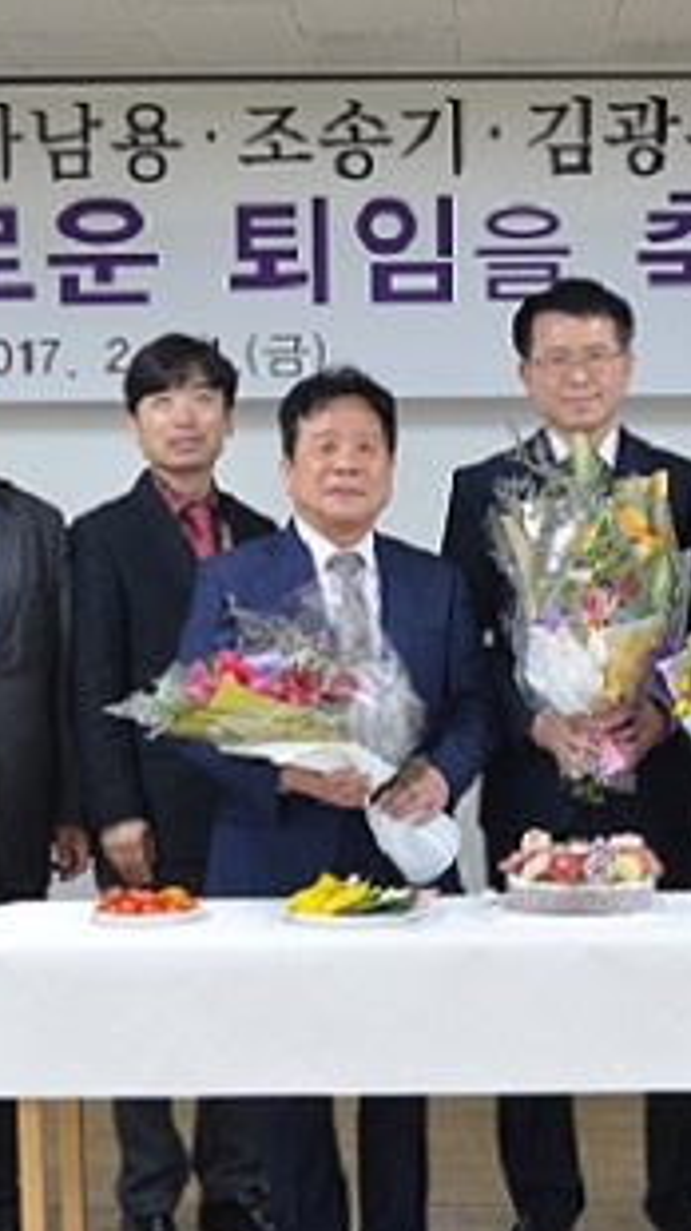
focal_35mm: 78
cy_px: 762
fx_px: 2553
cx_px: 524
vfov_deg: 27.0
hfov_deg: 15.3
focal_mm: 21
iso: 640
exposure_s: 1/60
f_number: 4
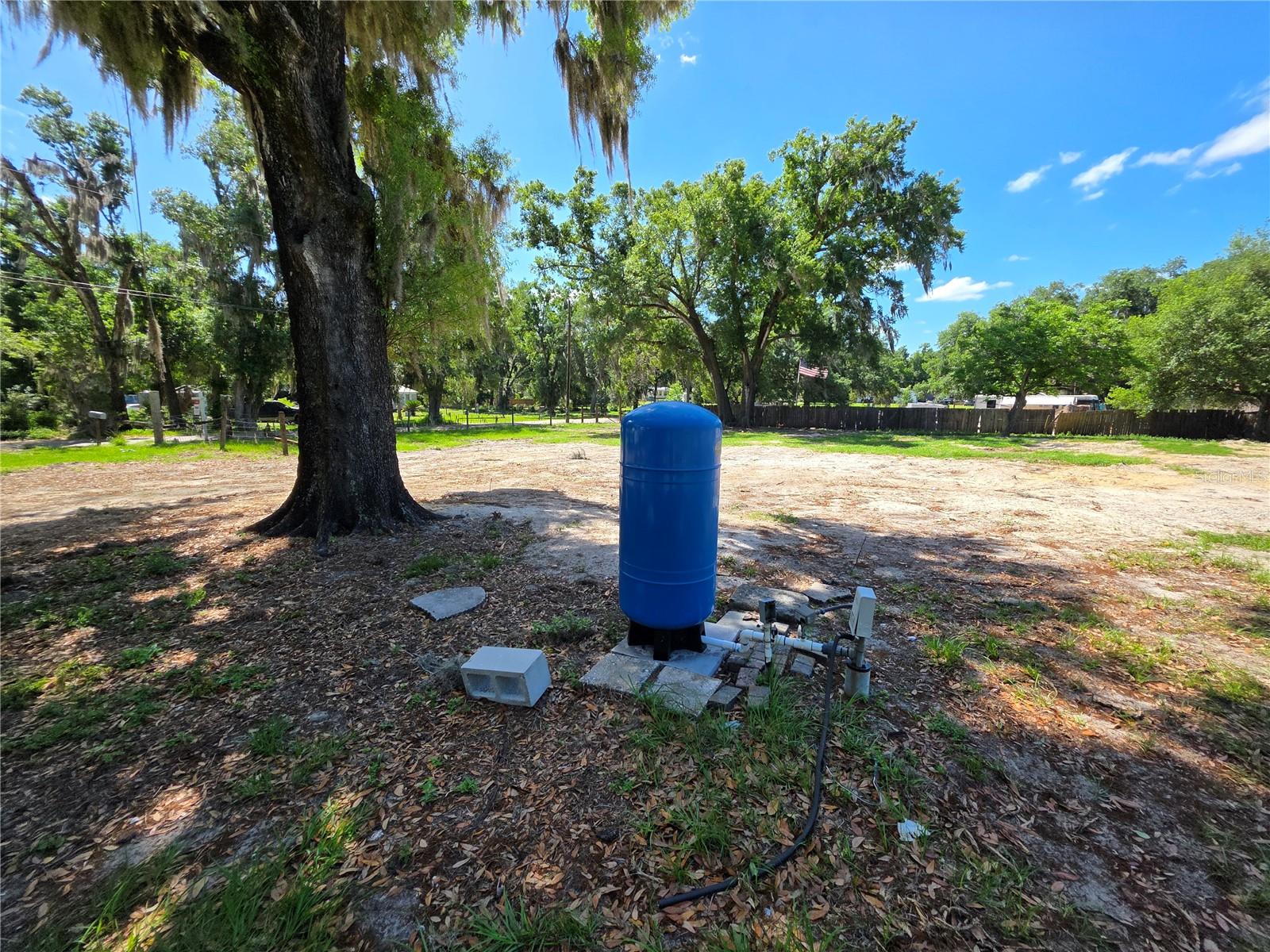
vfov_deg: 89.9
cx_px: 635
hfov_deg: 106.2
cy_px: 476
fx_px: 477
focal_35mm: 13
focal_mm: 2.2
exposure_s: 1/2000
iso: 80
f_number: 1.9
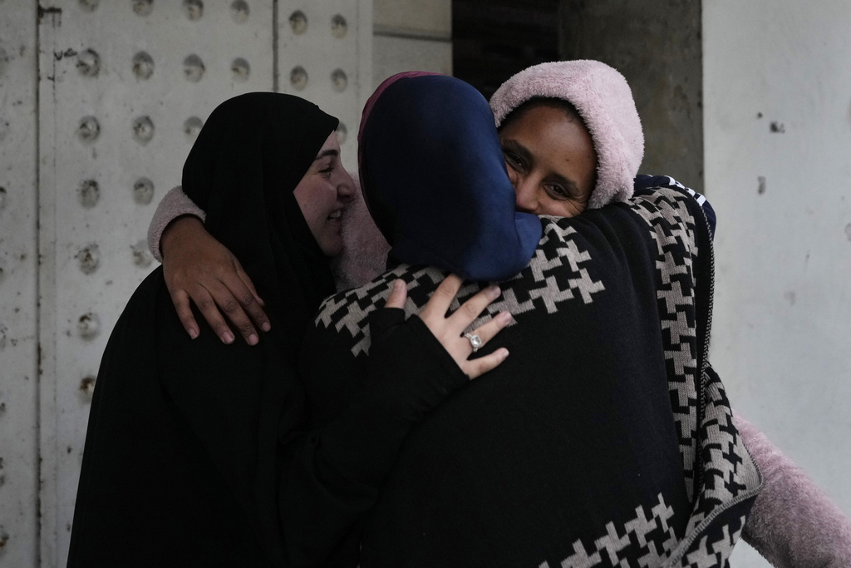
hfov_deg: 54.4
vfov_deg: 37.9
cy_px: 284
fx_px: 827
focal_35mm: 35
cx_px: 426
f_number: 2.8
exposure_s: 1/1250
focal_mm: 35
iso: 2000
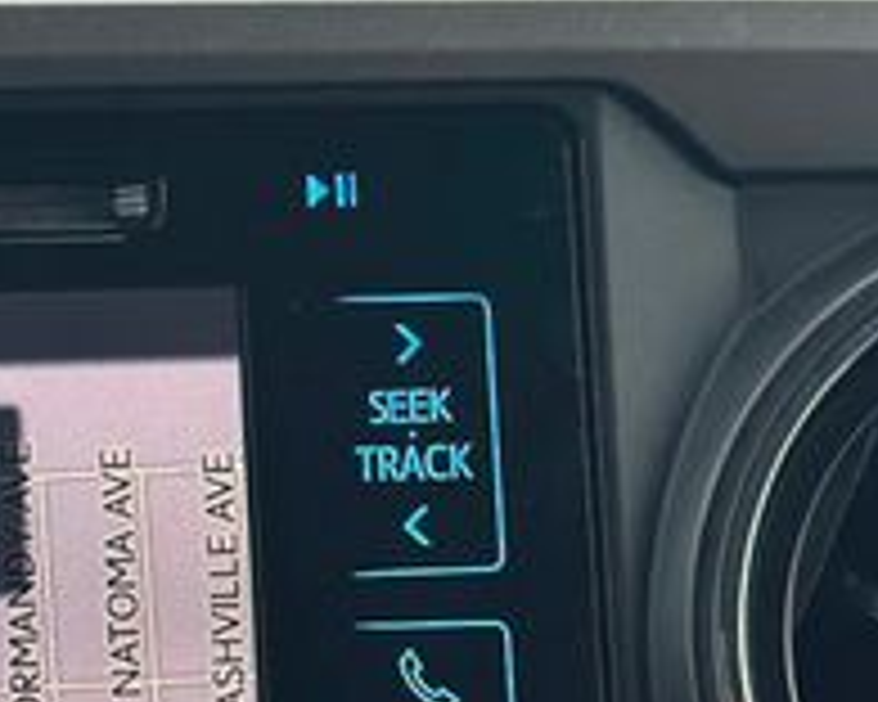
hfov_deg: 12.0
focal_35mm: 154
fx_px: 4002
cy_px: 464
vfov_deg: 10.0
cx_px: -401
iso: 100
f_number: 1.78
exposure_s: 1/121
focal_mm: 6.86
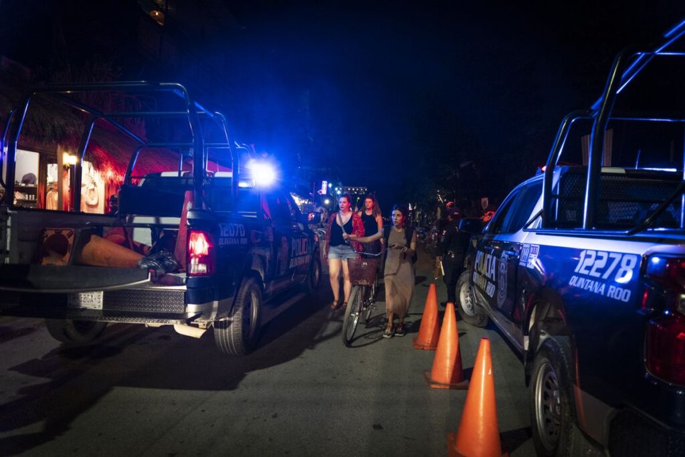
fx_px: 457
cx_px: 342
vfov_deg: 53.1
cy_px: 228
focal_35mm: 24
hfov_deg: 73.7
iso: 1250
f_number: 3.5
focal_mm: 24
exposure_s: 1/50
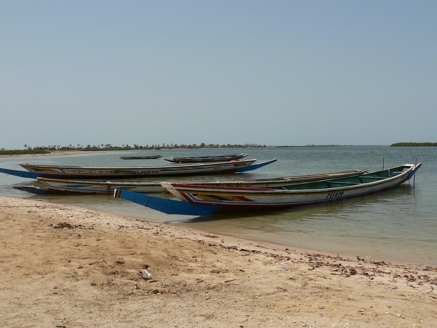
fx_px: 454
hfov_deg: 51.4
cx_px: 218
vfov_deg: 39.7
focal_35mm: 36
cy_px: 164
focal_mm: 6
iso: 80
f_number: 5.6
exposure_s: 1/640
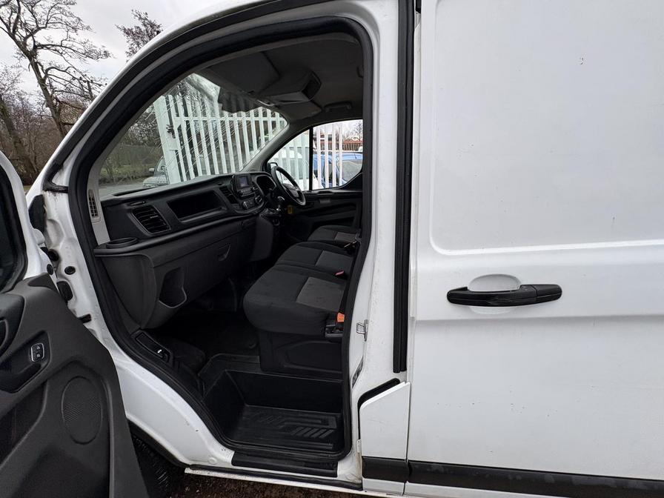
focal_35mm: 14
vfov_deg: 85.7
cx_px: 332
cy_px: 249
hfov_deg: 102.1
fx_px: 269
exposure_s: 1/171
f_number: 2.2
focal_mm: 2.22
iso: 40
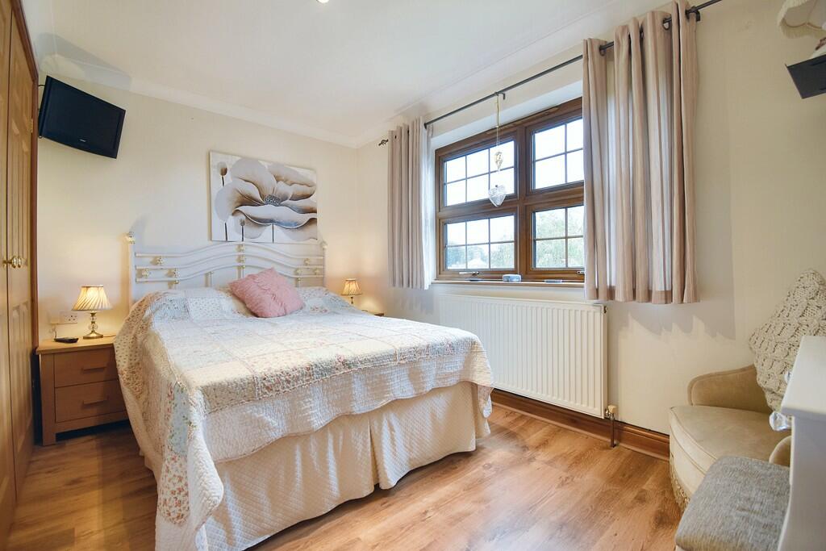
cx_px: 413
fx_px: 344
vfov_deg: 77.3
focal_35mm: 15
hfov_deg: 100.4
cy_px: 276
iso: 100
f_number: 4.5
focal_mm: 10
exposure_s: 1/20
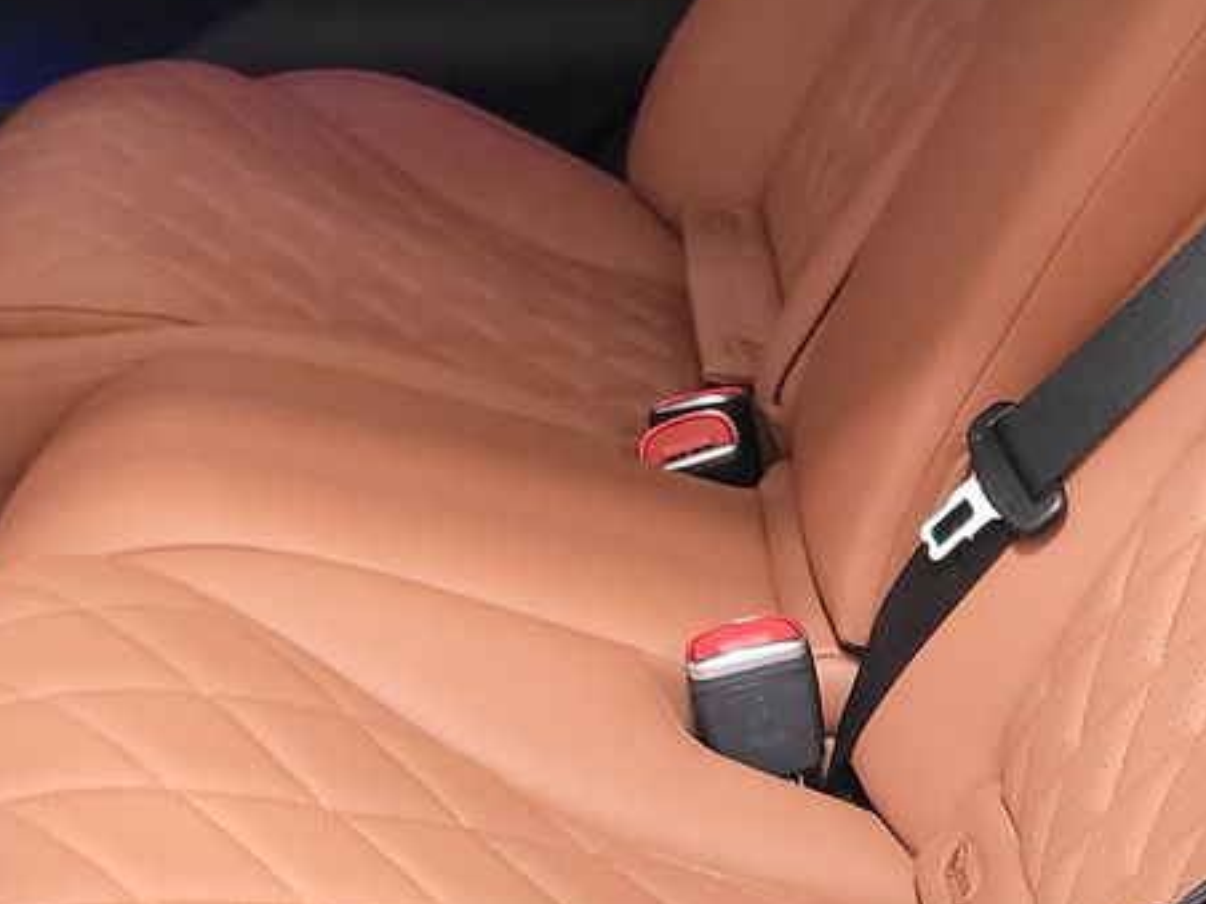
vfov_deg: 16.8
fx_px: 2961
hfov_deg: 23.0
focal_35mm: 85
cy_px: -107
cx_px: 443
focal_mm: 6.7
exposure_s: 1/39
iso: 848
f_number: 1.8
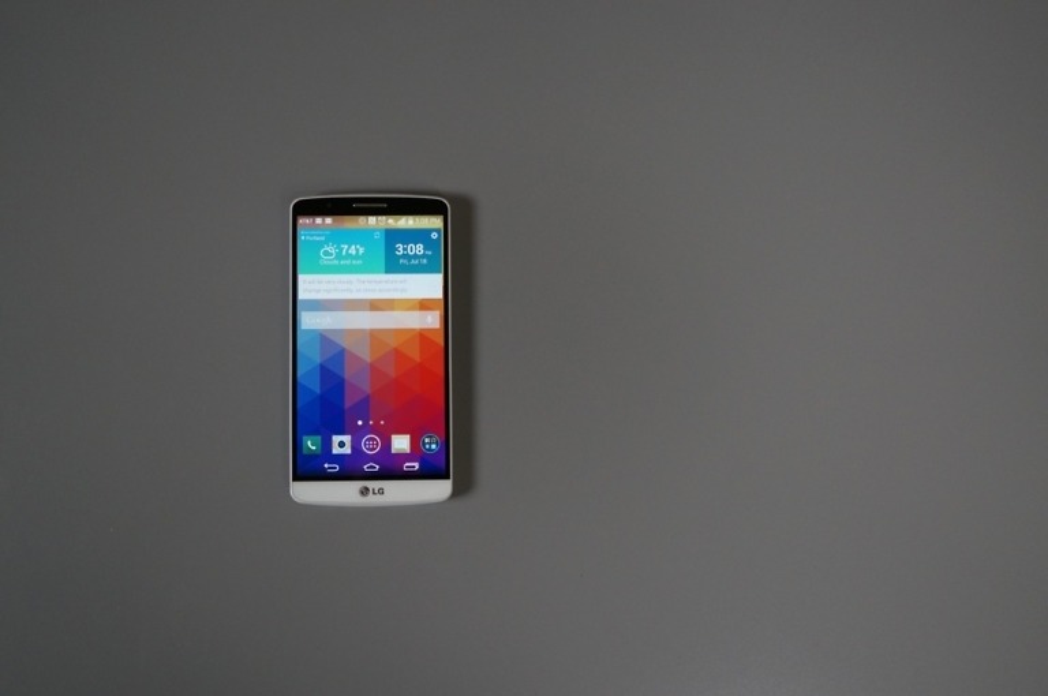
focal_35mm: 45
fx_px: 1308
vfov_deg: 29.8
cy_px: 348
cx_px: 524
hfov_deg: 43.7
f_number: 4
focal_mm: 30
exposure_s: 1/60
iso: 640
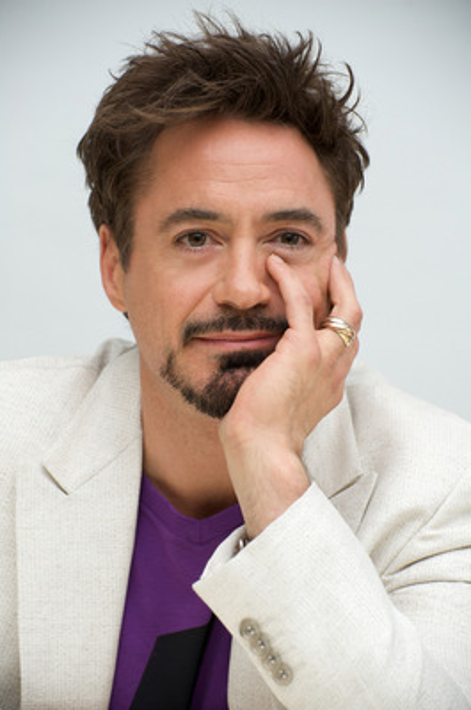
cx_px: 236
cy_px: 355
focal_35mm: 116
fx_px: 2286
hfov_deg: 11.8
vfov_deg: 17.7
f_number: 7.1
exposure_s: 1/60
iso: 400
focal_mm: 116
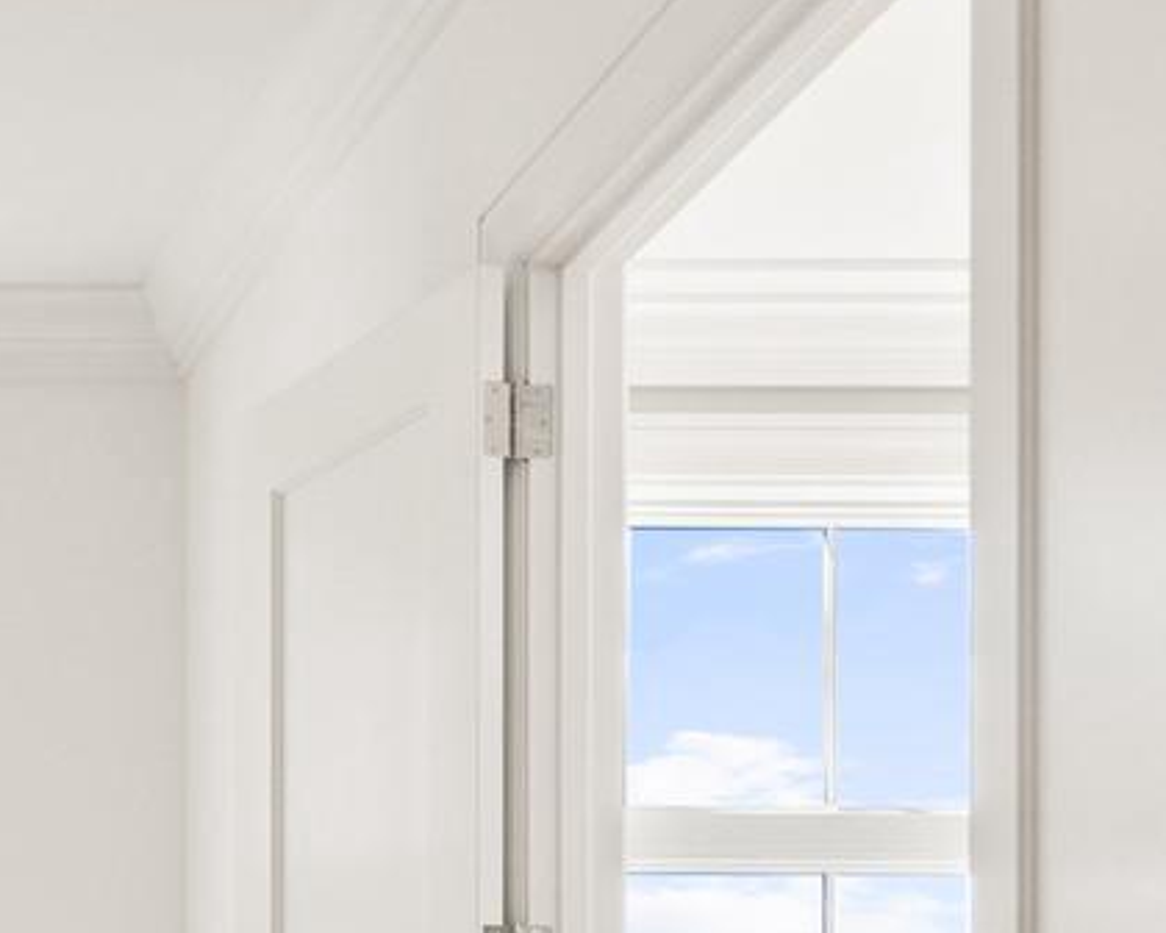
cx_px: -533
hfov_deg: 19.1
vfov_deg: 15.6
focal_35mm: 89
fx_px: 3081
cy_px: 1465
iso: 800
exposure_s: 1/25
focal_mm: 19.5
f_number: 6.3
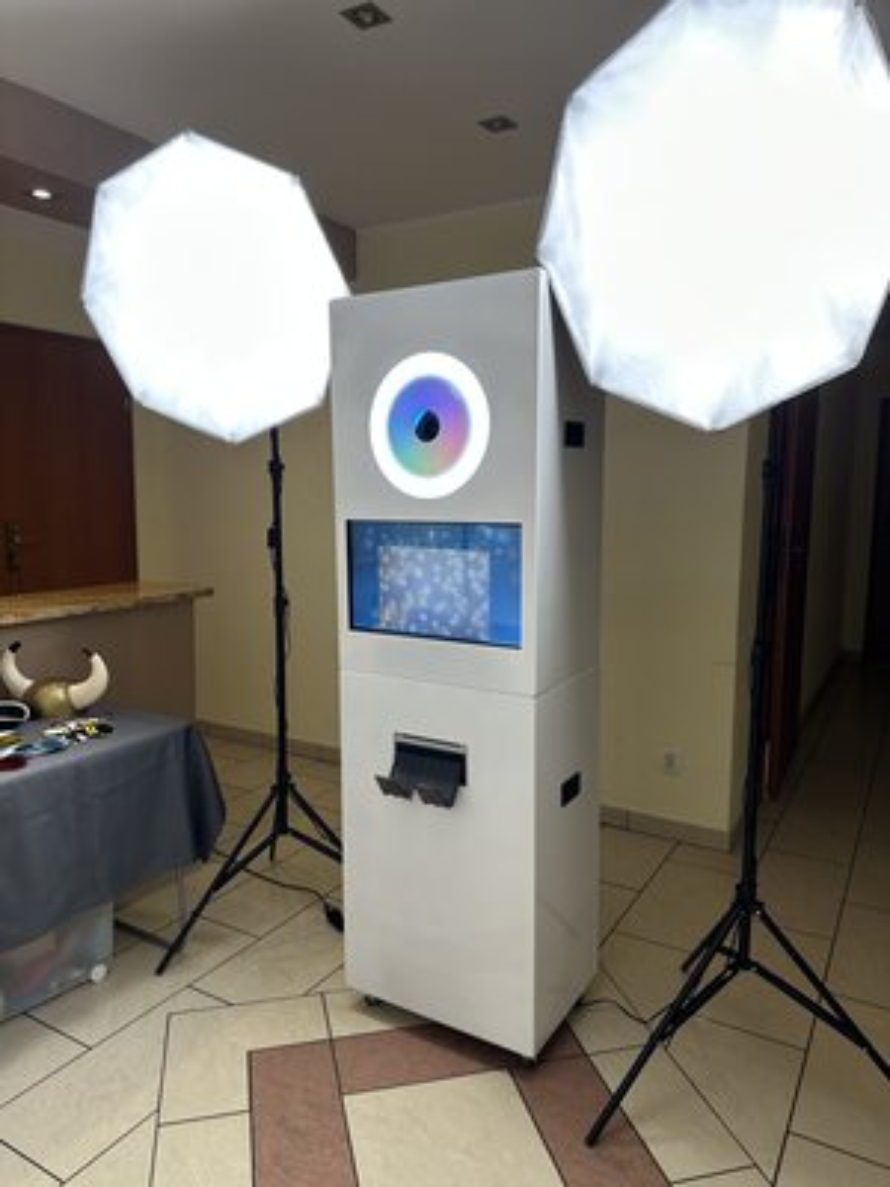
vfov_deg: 71.6
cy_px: 594
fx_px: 823
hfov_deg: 56.8
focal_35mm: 24
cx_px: 445
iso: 50
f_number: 1.78
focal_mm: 6.86
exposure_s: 1/102
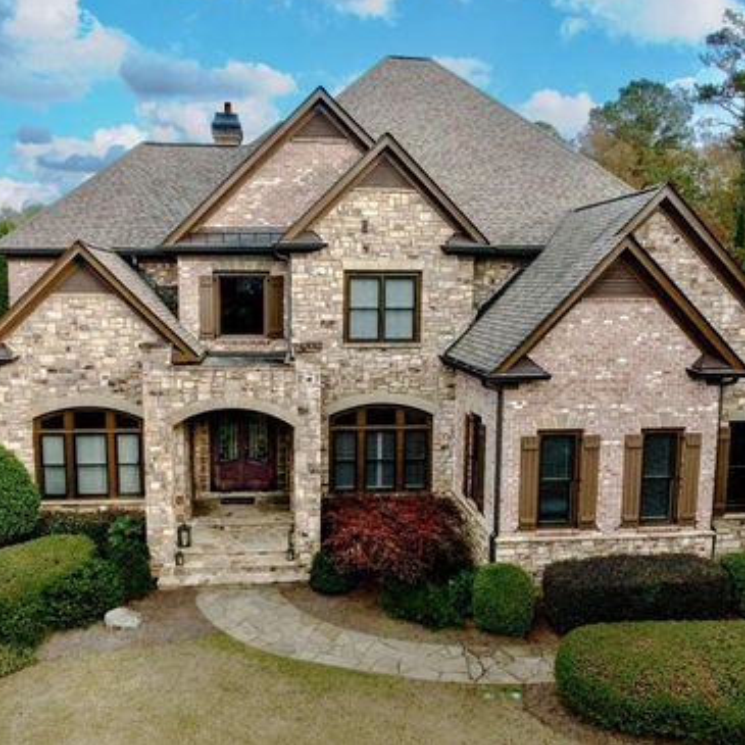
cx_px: 347
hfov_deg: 55.6
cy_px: 369
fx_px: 706
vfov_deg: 55.6
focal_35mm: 29
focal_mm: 12.29
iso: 200
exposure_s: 1/800
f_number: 3.2
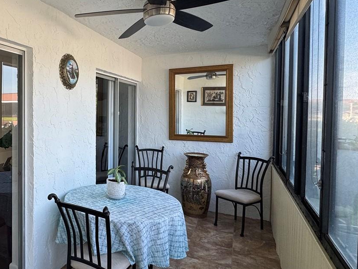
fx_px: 279
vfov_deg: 51.2
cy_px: 118
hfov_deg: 60.3
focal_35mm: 27
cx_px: 73
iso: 64
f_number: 2.2
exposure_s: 1/120
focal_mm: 2.22
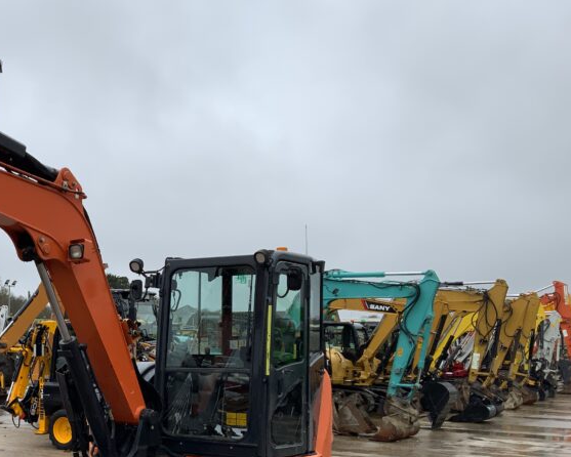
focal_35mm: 52
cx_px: 88
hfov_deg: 34.5
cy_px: 327
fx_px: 879
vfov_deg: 28.8
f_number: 1.8
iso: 16
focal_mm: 3
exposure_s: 1/620
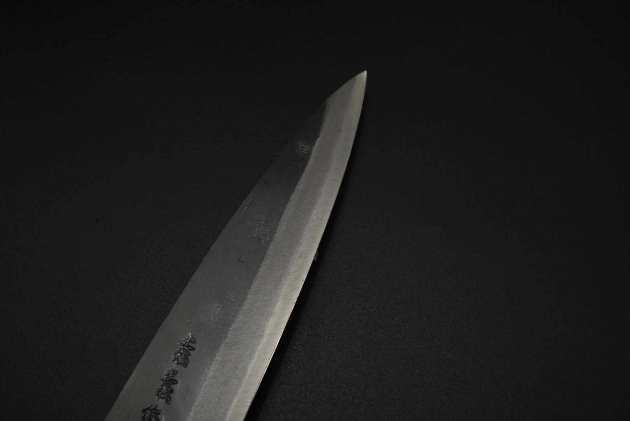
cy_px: 210
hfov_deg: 53.3
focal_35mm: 36
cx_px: 315
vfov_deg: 37.1
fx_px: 628
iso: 2000
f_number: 9
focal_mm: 23.9
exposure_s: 1/160
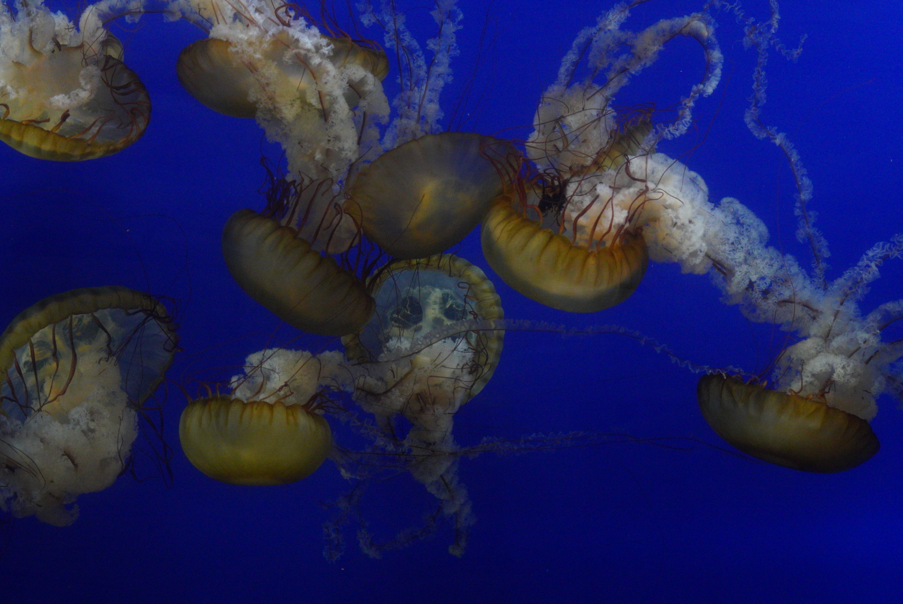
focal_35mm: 135
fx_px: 3389
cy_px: 302
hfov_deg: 15.2
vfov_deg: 10.2
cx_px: 452
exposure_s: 1/160
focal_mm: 90
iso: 4000
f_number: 5.6
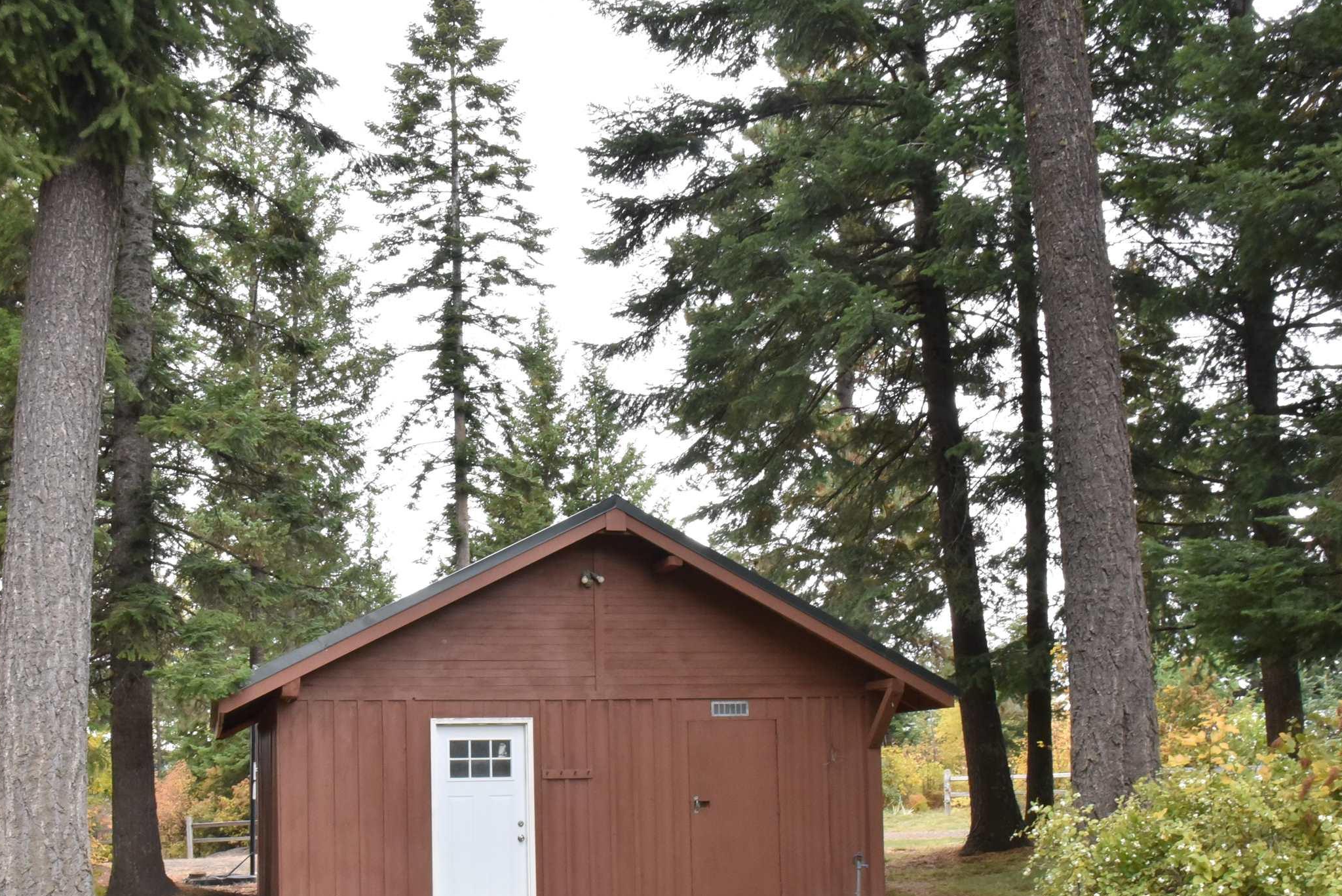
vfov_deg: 36.1
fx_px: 1342
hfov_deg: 52.5
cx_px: 497
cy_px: 669
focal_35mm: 36
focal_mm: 24
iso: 2500
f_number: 22
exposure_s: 1/25
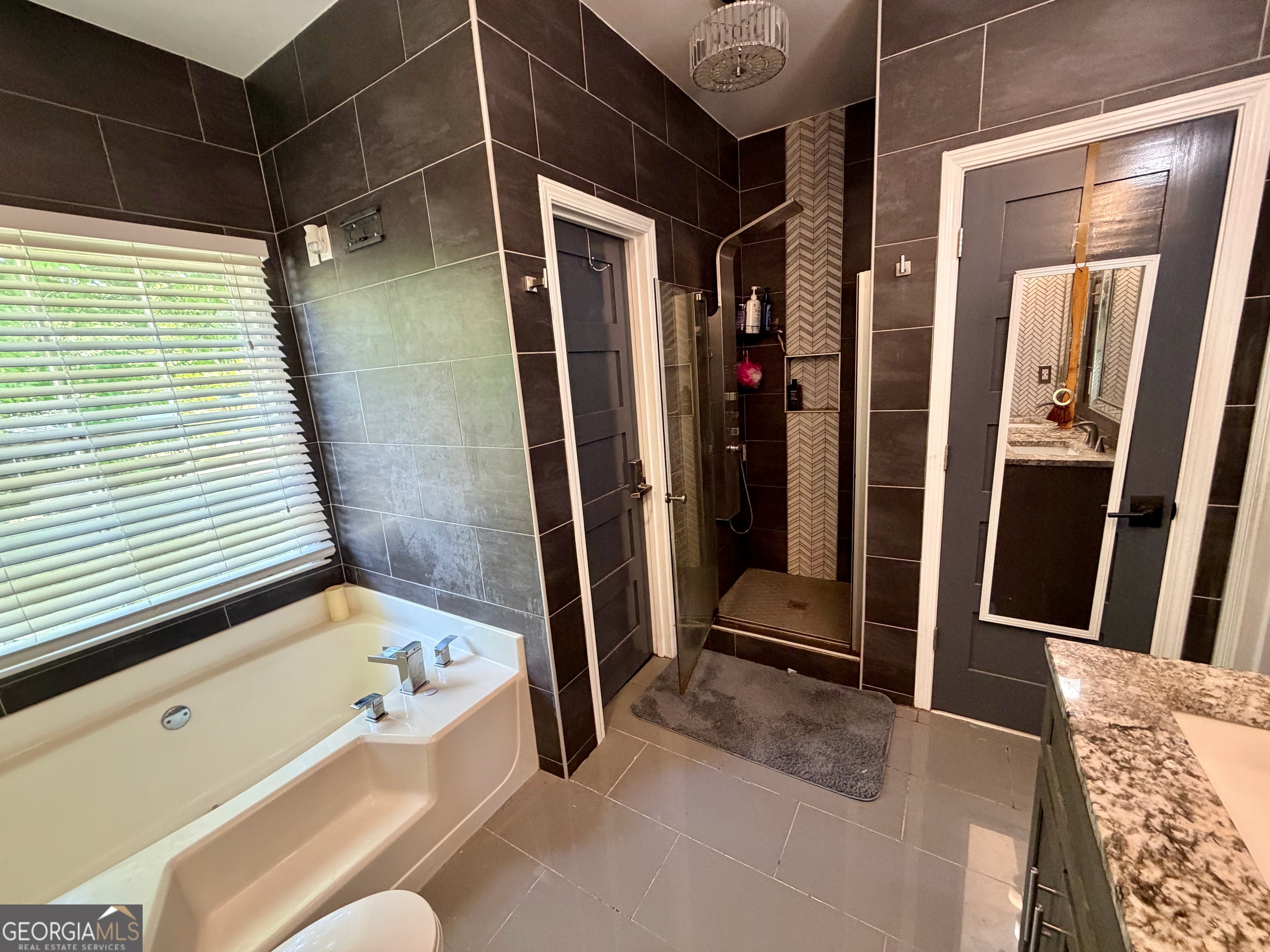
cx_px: 635
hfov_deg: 102.1
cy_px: 476
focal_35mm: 14
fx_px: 514
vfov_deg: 85.7
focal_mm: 2.22
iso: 400
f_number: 2.2
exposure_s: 1/60
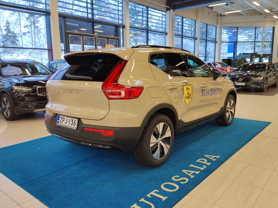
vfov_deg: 48.2
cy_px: 104
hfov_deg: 61.7
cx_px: 139
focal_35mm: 29
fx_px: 233
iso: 800
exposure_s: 1/60
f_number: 1.9
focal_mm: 5.52
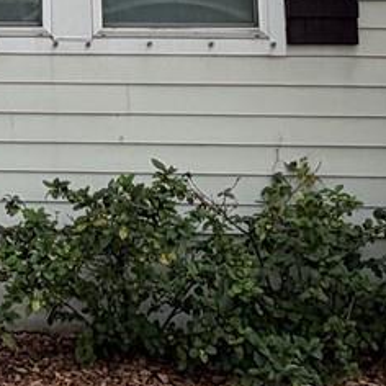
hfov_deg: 18.7
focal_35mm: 84
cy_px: -74
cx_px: -154
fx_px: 1060
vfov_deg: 19.5
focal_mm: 2.22
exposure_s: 1/121
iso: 50
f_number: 2.2
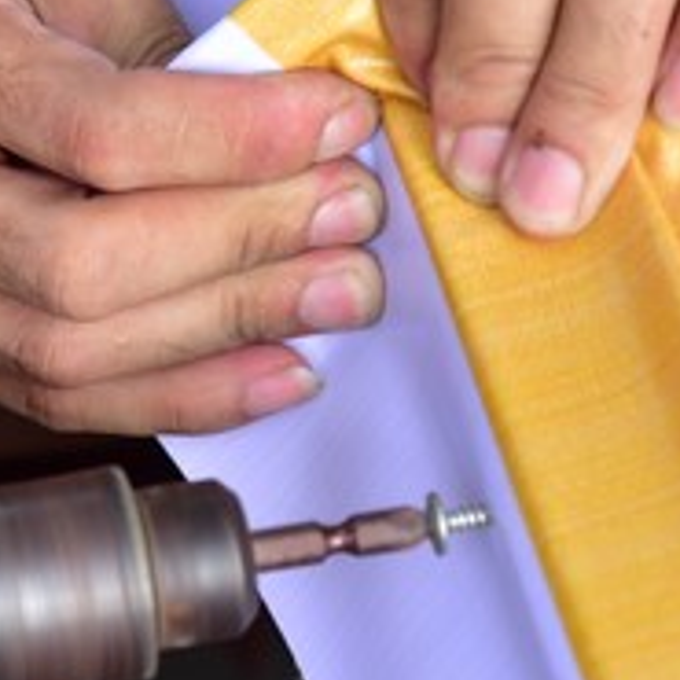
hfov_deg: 4.9
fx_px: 7956
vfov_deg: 4.9
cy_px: 342
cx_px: 184
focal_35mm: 358
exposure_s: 1/125
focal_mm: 120
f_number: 4.5
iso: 125
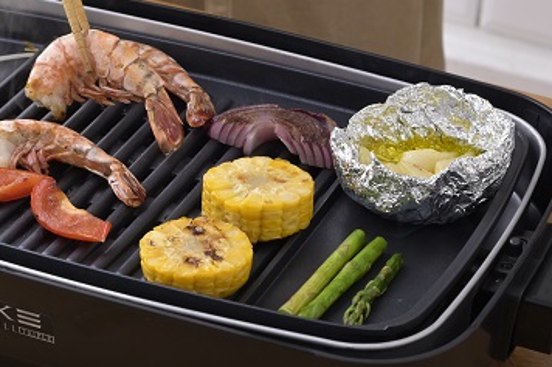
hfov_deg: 17.0
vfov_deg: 11.4
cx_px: 167
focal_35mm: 120
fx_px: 1839
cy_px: 194
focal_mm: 61
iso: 1000
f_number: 10
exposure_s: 1/125
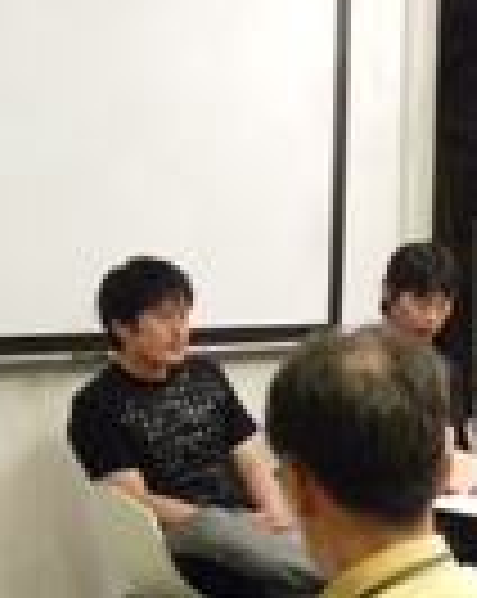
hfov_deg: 14.2
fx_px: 1875
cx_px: 531
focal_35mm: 106
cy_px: 355
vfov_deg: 18.1
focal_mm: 6.3
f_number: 3.8
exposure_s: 1/25
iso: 400
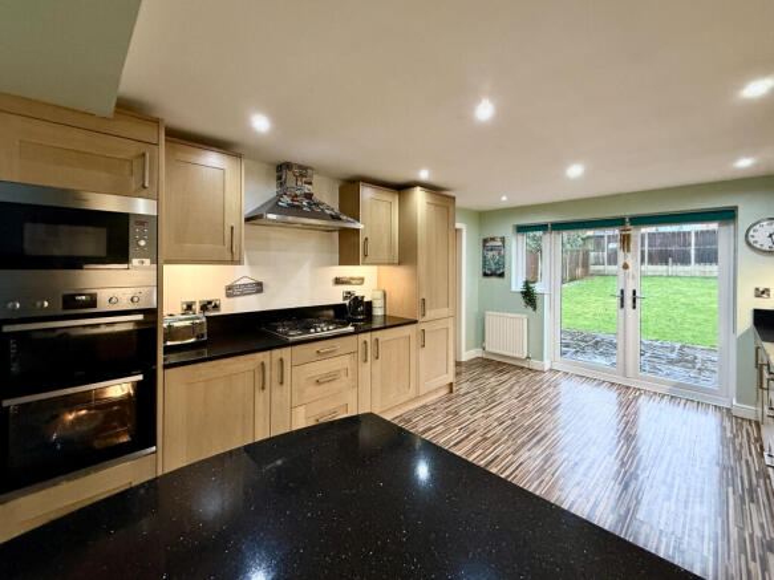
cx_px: 387
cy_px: 290
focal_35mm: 14
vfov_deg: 85.7
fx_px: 313
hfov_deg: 102.1
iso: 400
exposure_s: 1/50
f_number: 2.2
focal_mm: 2.22
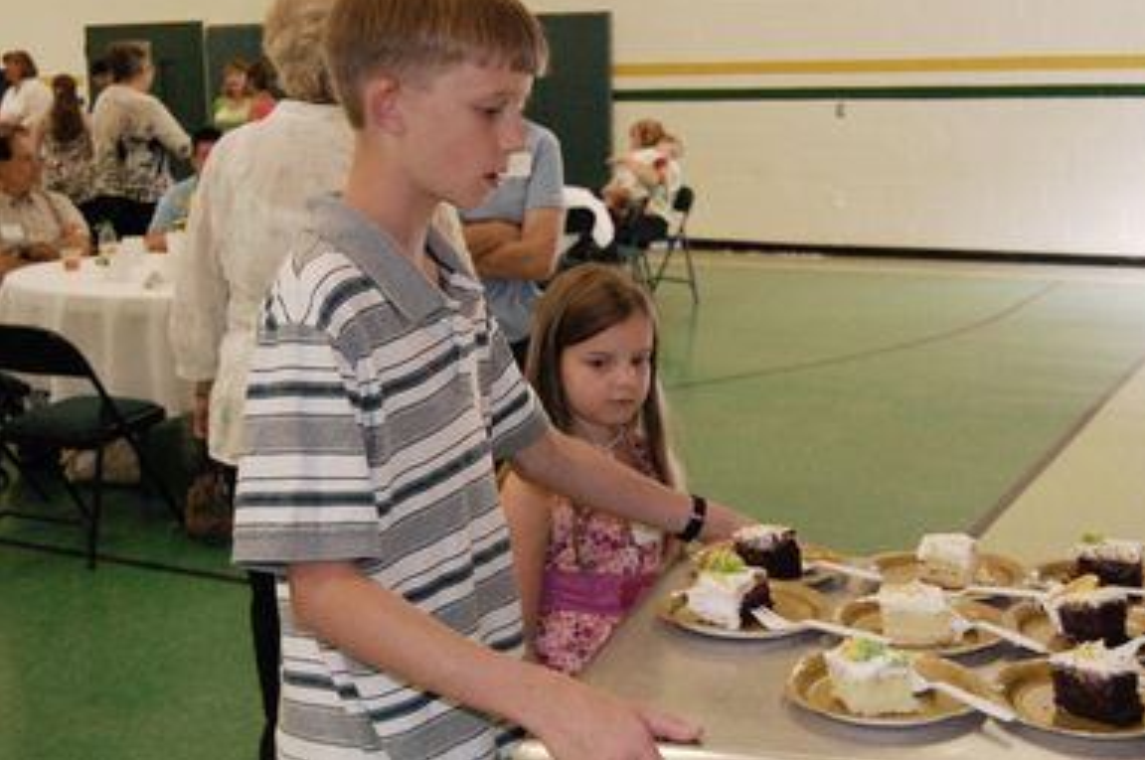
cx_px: 593
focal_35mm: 50
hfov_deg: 39.6
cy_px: 367
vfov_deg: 26.9
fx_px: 1588
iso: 1600
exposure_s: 1/60
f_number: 5
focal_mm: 32
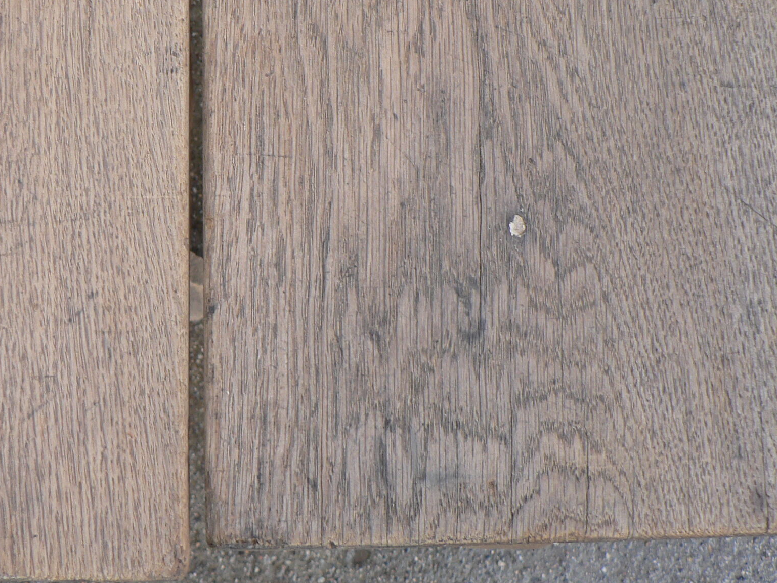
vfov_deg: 24.2
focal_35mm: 60
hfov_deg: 31.6
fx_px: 1347
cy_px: 171
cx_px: 197
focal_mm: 6
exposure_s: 1/60
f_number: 2.8
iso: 80
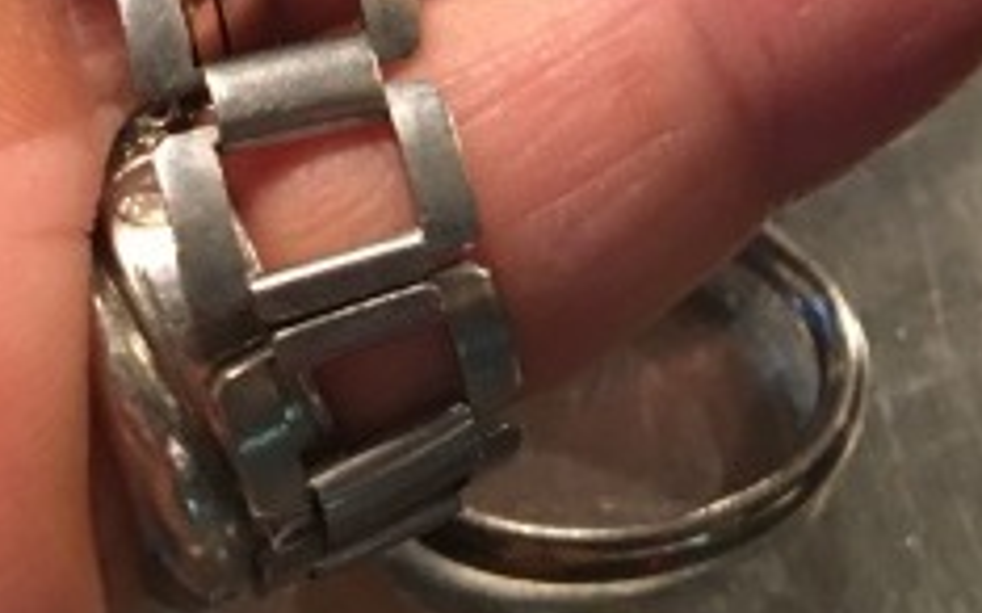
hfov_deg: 22.3
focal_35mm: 92
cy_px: -525
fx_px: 2461
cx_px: 216
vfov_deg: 12.8
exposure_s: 1/24
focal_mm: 4.15
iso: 200
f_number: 2.2
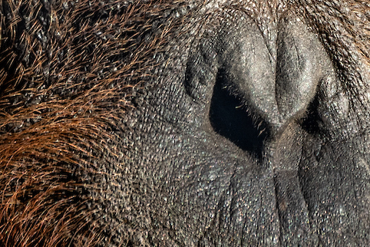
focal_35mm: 2985
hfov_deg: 0.7
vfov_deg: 0.5
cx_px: 231
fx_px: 30696
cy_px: -48
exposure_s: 1/320
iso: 100
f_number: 5.6
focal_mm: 400
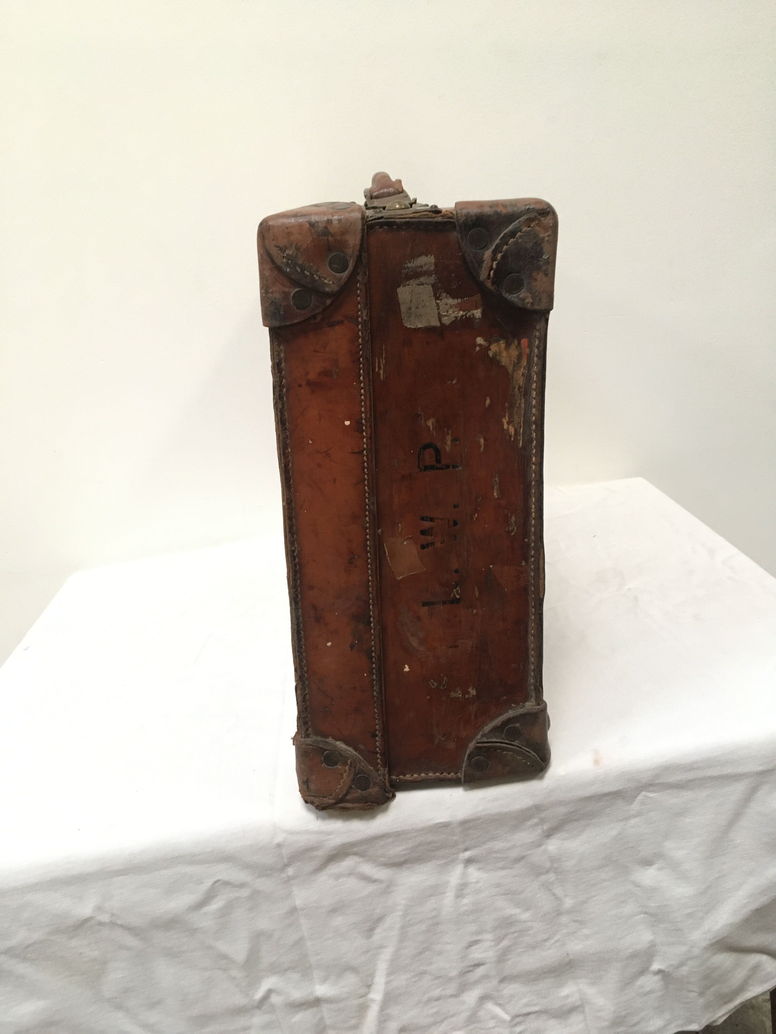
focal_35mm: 29
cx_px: 388
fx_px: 867
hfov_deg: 48.2
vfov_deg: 61.7
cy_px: 517
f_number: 2.2
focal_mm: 4.15
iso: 200
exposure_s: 1/33
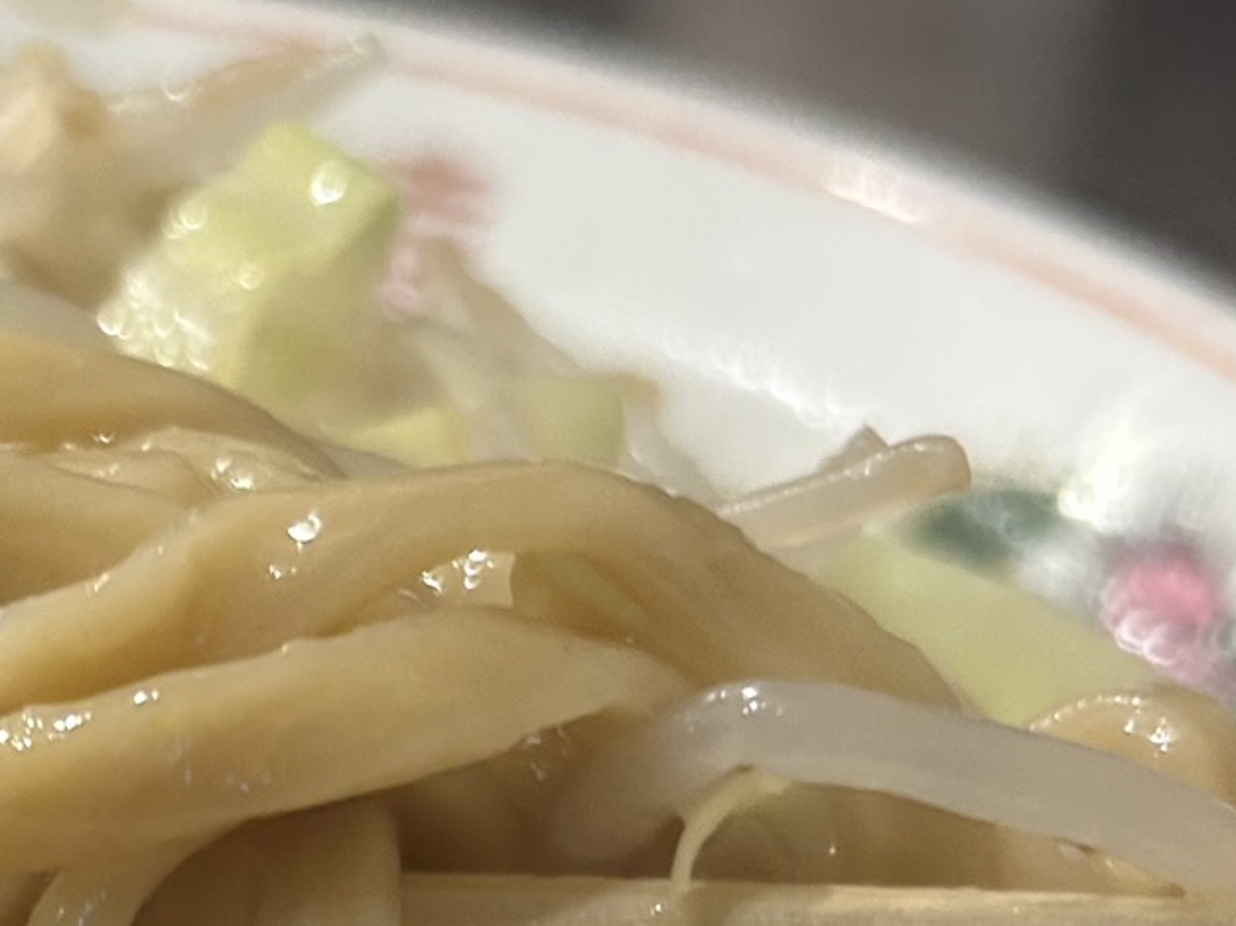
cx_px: -12
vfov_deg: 17.1
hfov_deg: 22.6
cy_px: 1070
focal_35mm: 83
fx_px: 2963
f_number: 1.5
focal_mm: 5.7
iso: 200
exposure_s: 1/50
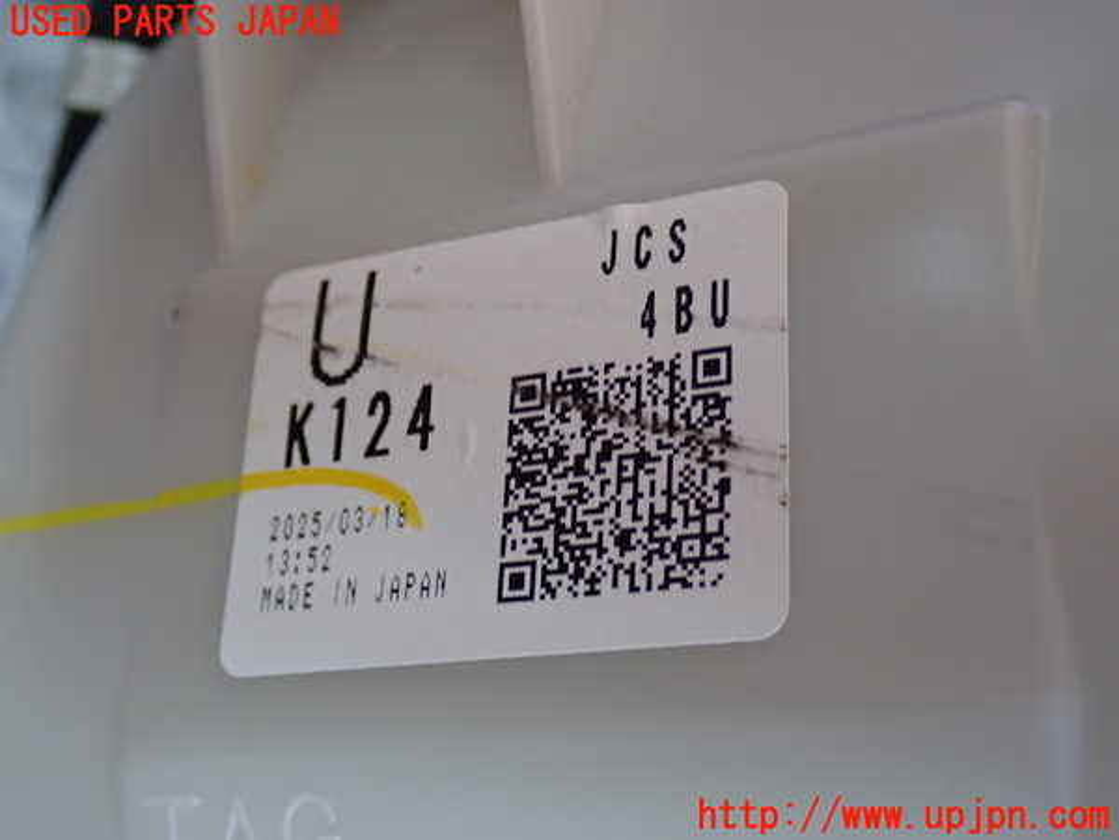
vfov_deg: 29.1
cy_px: 420
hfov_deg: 38.2
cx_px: 560
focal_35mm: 50
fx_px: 1616
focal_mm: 9.01
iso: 400
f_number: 3.2
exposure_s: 1/50
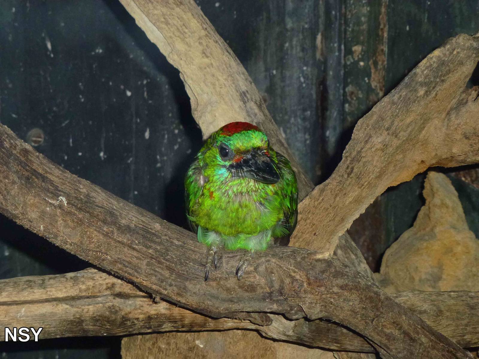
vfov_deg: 10.4
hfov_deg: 13.9
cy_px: 180
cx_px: 240
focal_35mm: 142
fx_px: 1965
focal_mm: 25.5
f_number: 5.3
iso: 320
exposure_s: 1/60
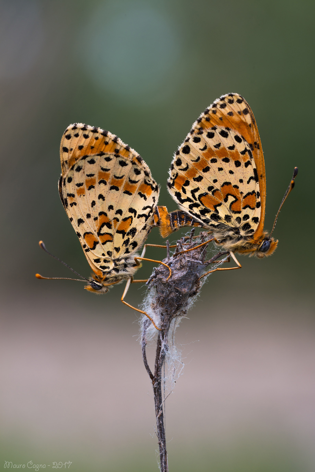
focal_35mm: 150
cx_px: 158
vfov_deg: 13.7
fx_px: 1968
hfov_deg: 9.2
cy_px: 236
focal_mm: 150
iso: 100
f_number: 16
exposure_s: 1/15
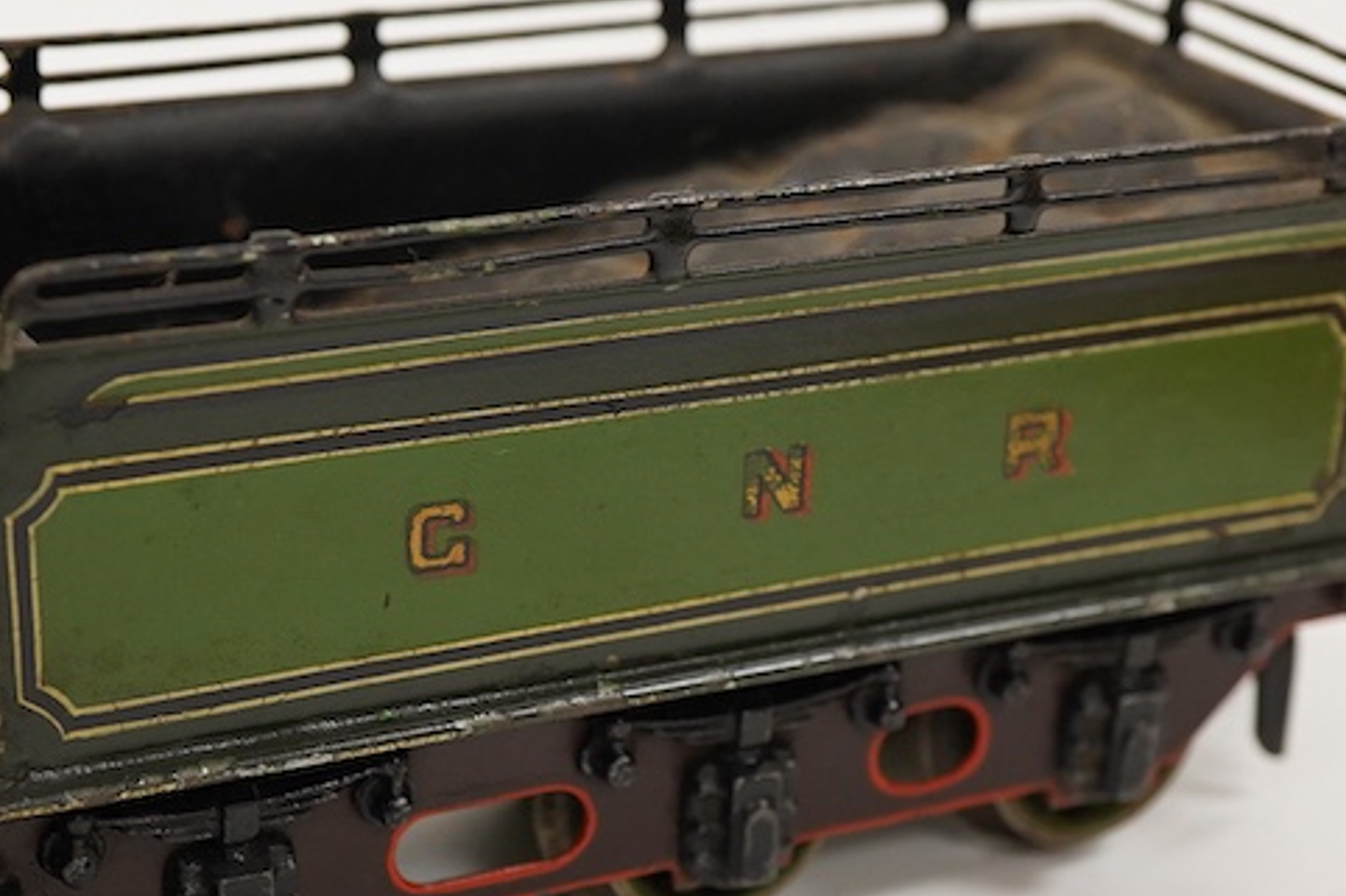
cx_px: 659
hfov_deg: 24.2
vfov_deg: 16.2
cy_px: 603
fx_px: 3139
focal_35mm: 84
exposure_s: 1/125
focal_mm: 30
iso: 1250
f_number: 7.1
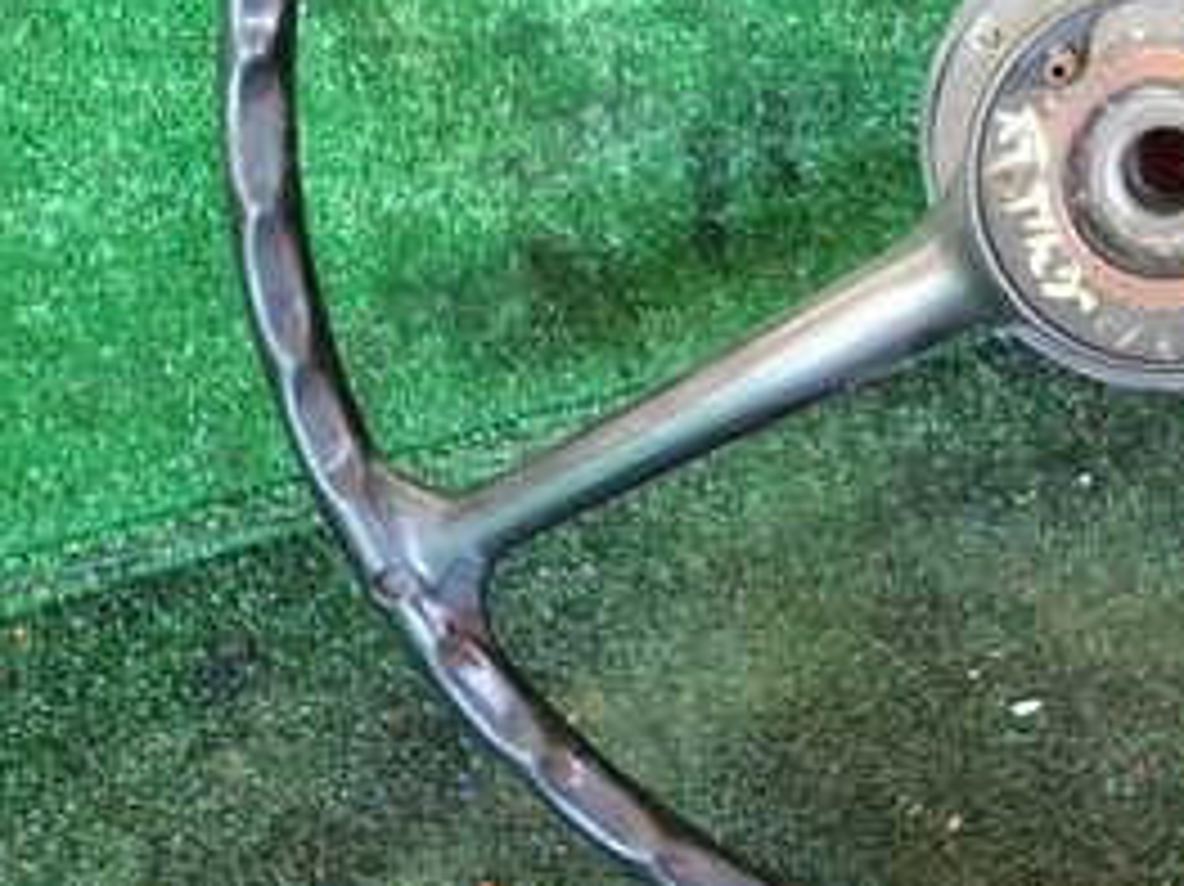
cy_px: 94
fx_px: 1949
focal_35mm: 57
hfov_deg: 31.5
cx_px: 1161
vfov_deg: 24.9
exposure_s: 1/50
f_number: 2
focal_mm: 4.5
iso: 200
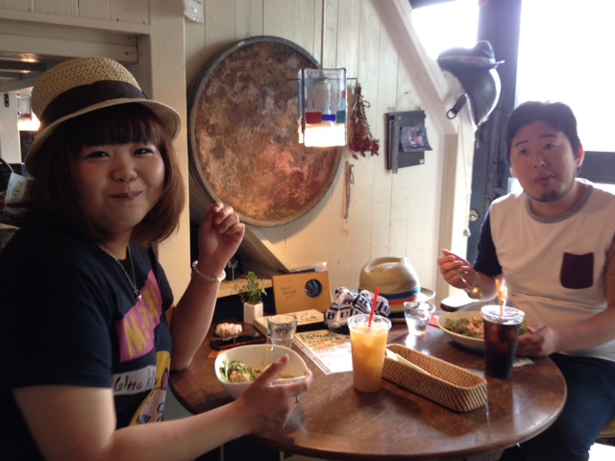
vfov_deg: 40.7
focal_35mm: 35
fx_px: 622
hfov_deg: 52.6
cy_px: 230
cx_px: 308
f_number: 2.4
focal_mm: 4.28
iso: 80
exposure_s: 1/20
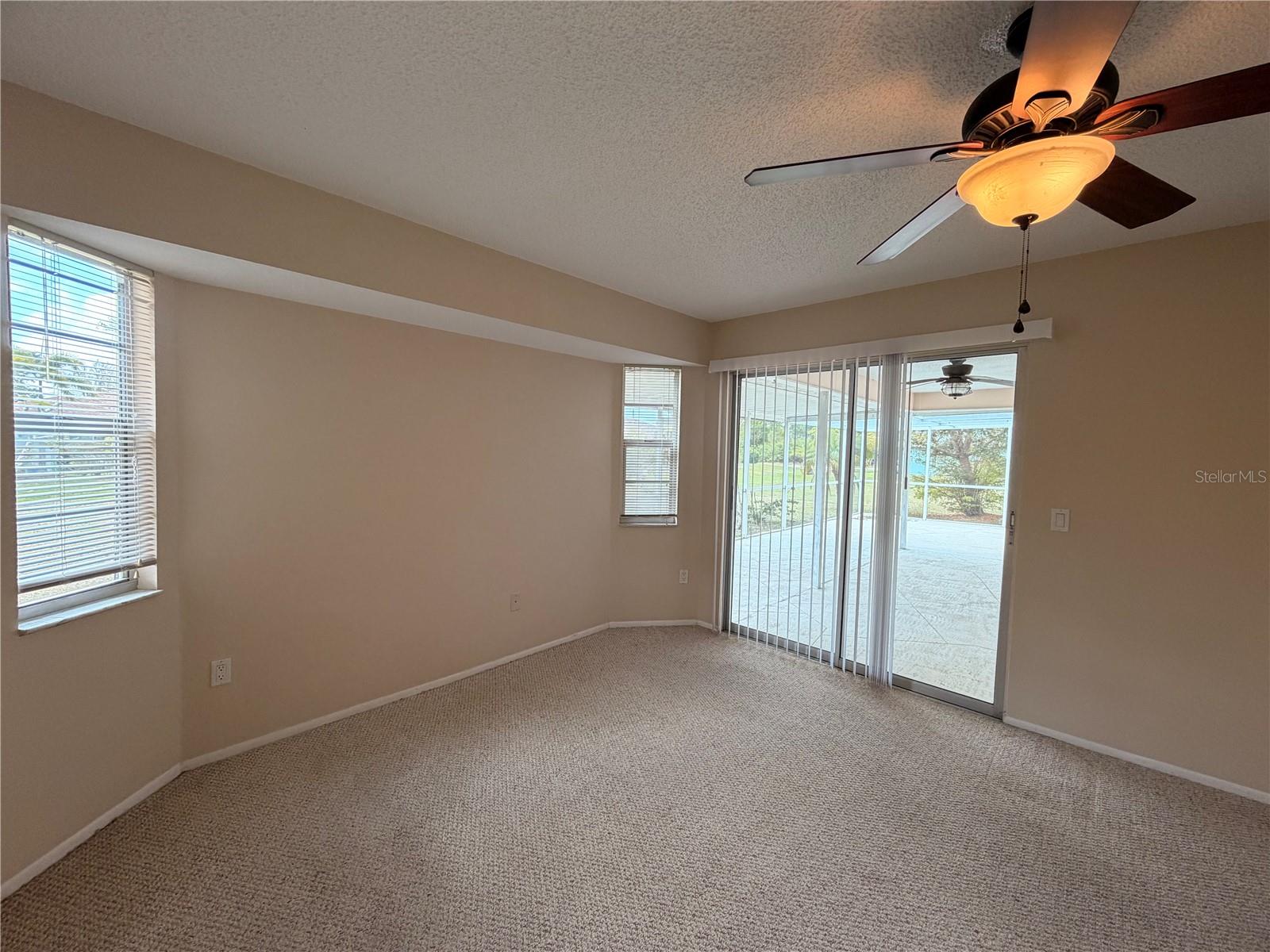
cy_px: 476
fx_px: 514
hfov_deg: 102.1
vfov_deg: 85.7
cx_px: 635
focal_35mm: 14
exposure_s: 1/120
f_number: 2.2
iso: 125
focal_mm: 2.22
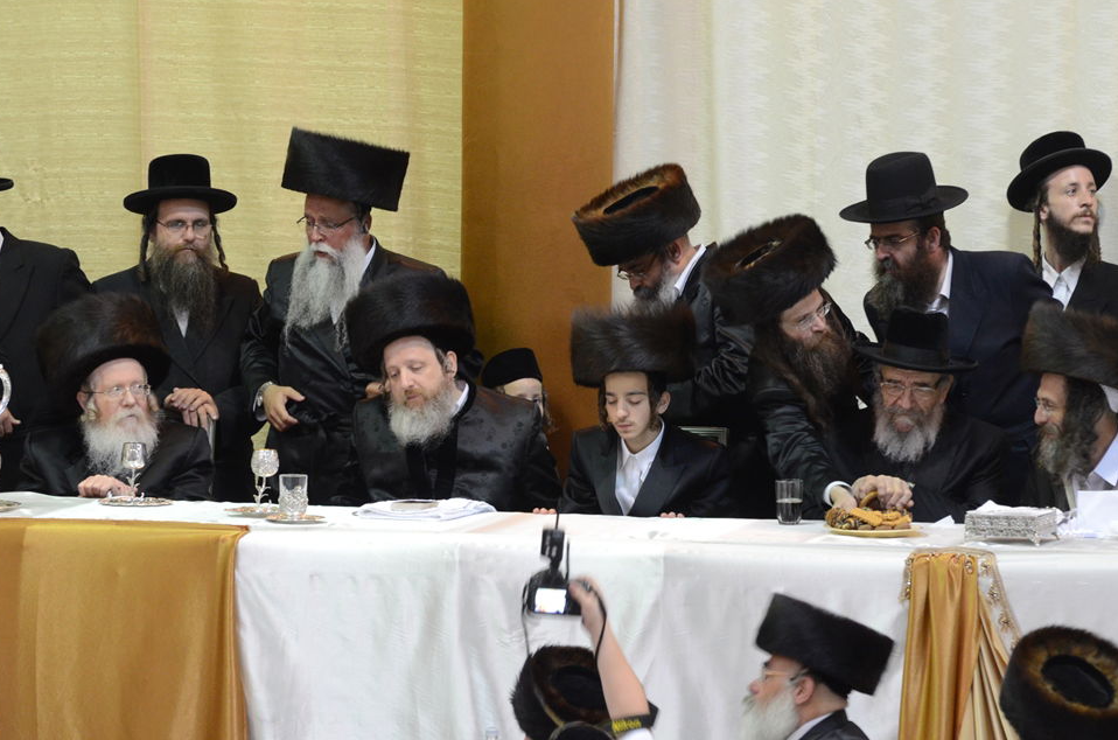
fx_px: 7700
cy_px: 379
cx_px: 580
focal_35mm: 249
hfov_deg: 8.3
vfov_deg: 5.5
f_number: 5
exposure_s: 1/30
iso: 1600
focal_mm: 155
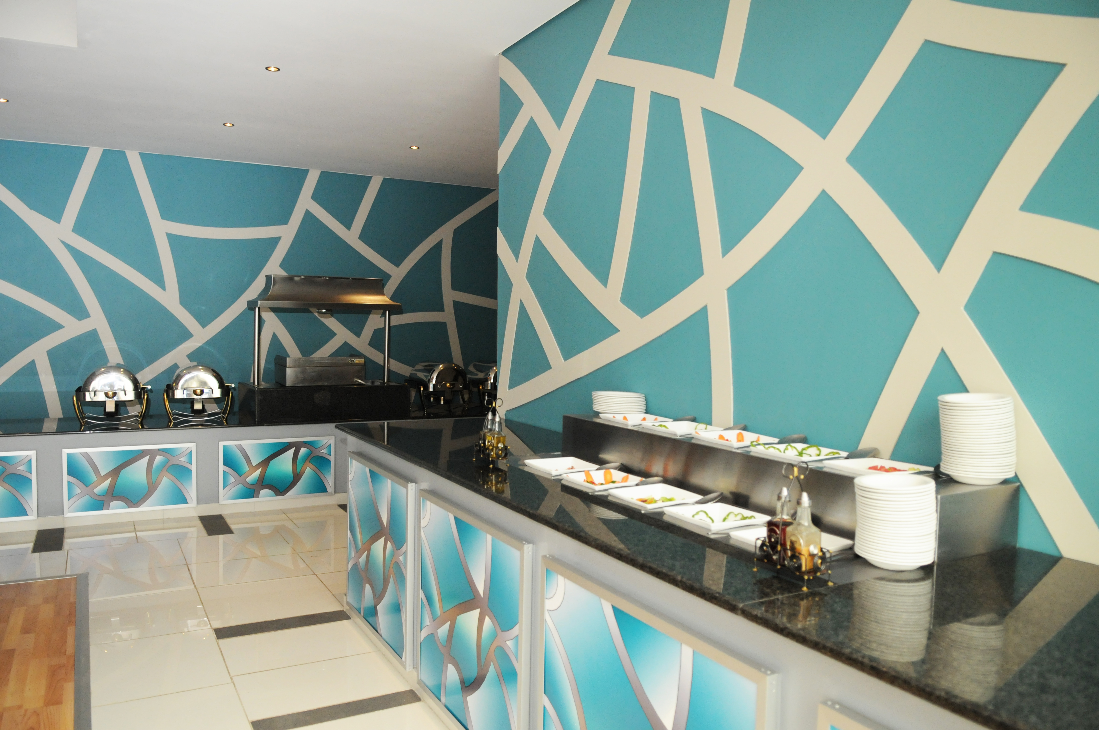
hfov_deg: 70.5
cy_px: 365
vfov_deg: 50.3
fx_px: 778
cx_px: 550
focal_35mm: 26
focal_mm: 17
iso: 1000
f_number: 2.8
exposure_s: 1/1000
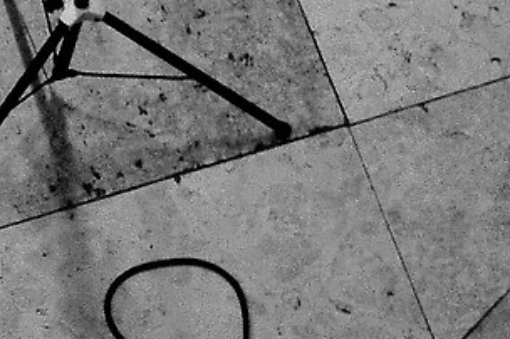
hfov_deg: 3.4
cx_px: -1340
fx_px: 8378
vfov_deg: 2.3
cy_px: 469
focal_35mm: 592
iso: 400
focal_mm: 50
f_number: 2.2
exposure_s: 1/60
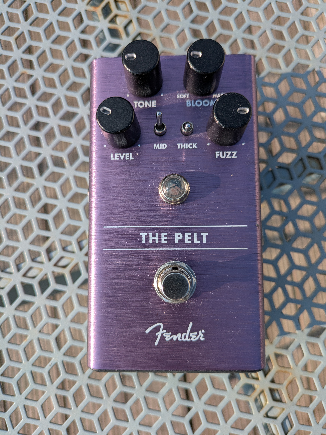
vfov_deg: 69.4
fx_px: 314
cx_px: 163
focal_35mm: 25
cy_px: 218
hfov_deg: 54.9
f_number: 1.89
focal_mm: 5.43
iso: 50
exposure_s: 1/1692
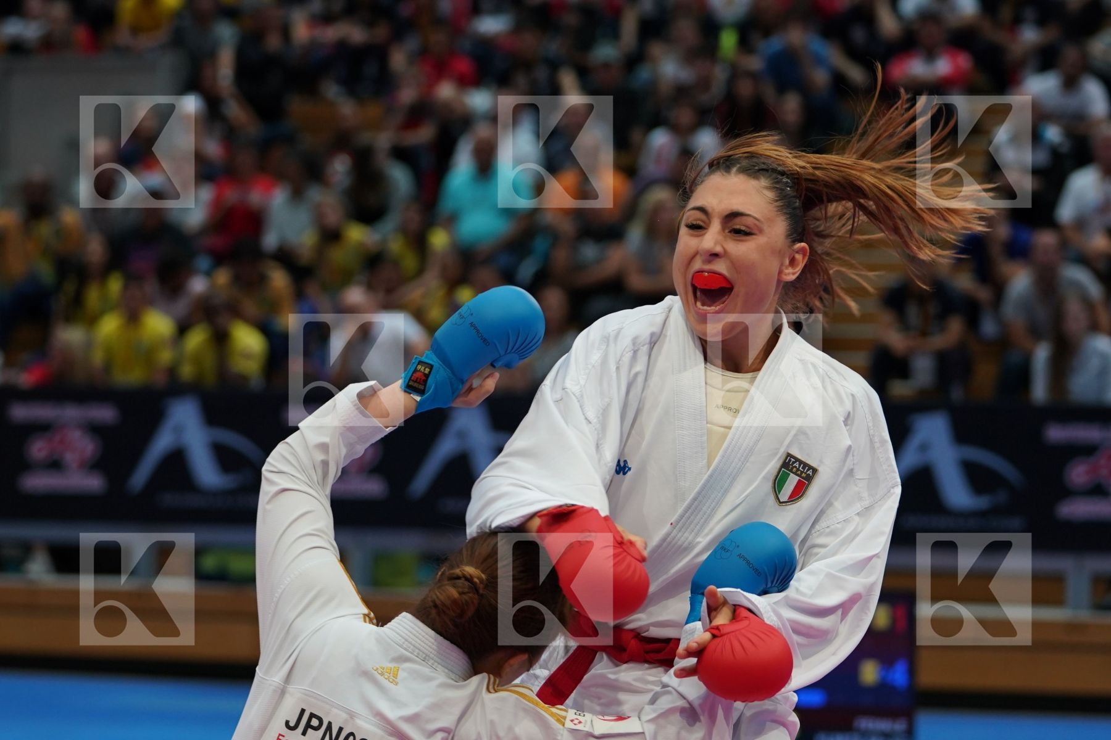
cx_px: 556
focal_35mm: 132
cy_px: 370
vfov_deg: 10.4
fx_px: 4073
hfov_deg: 15.5
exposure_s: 1/1000
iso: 1250
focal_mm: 88
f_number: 2.8
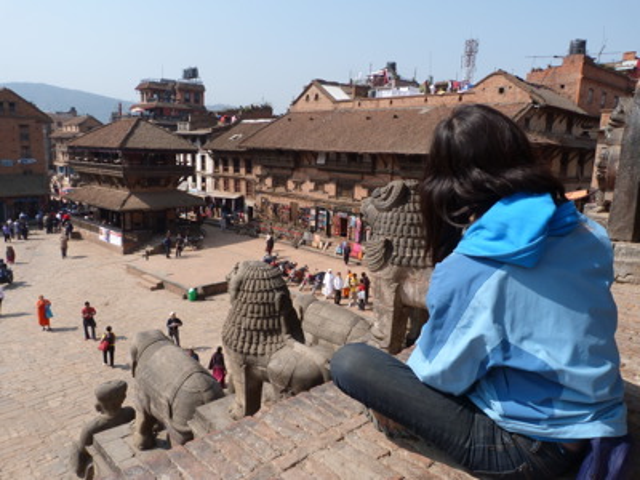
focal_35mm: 25
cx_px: 320
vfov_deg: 54.9
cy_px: 240
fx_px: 462
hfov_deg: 69.4
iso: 80
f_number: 5.6
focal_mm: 4.5
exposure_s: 1/250
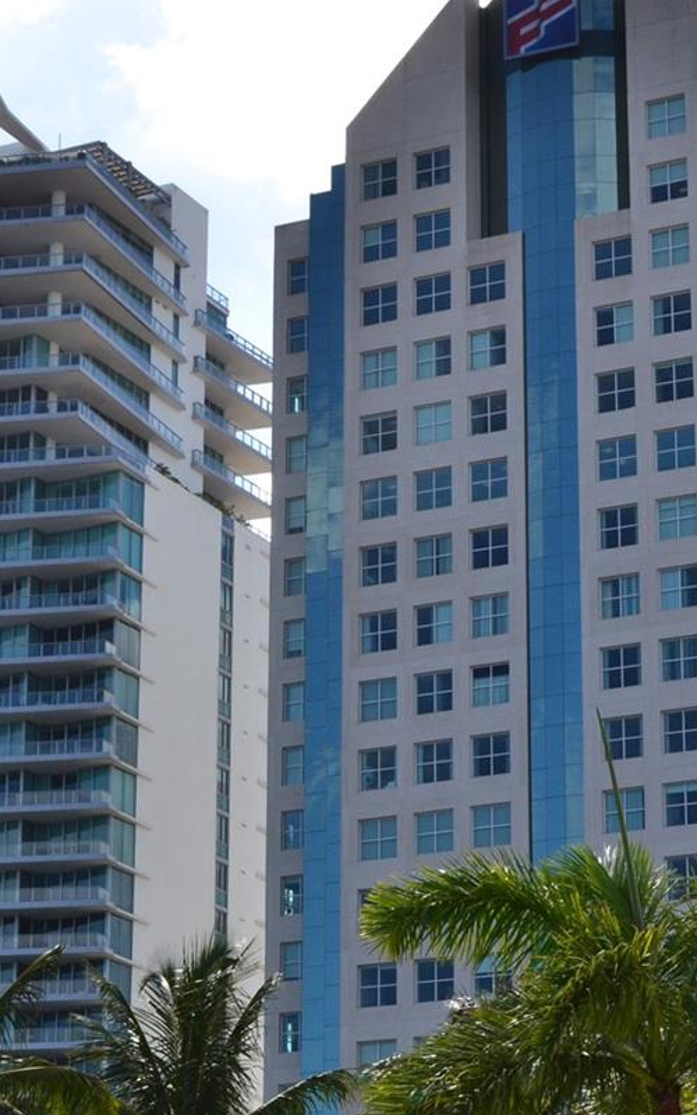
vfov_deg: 20.0
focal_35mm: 104
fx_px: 3161
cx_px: 258
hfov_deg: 12.6
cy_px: 627
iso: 400
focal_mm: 34
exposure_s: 1/400
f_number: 11
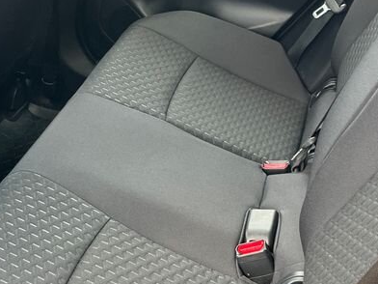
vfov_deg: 21.6
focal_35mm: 68
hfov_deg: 28.4
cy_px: 144
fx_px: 743
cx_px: 130
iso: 125
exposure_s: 1/107
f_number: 1.6
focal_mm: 5.1
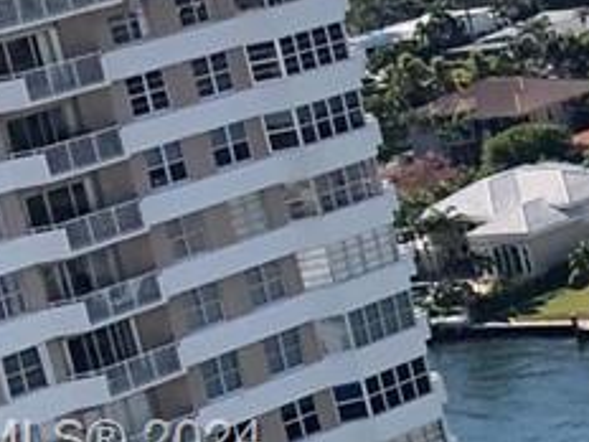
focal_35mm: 193
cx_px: 1483
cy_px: 445
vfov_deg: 7.7
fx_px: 3284
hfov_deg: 9.1
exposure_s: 1/2183
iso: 20
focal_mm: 3.99
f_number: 1.8
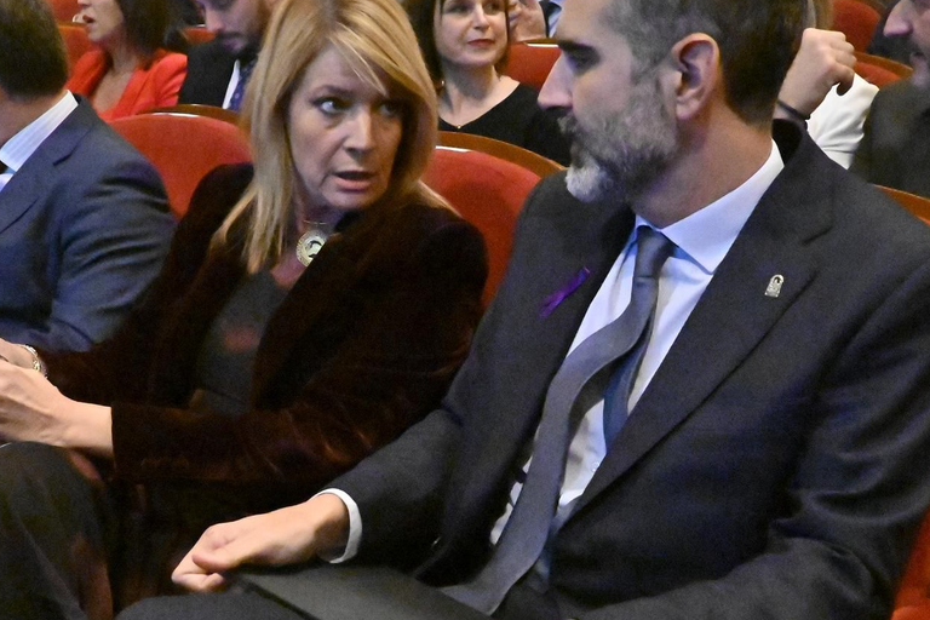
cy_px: 434
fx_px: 1292
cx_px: 396
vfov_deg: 26.8
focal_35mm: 50
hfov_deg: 39.5
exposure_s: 1/160
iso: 20000
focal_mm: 16
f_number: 4.5
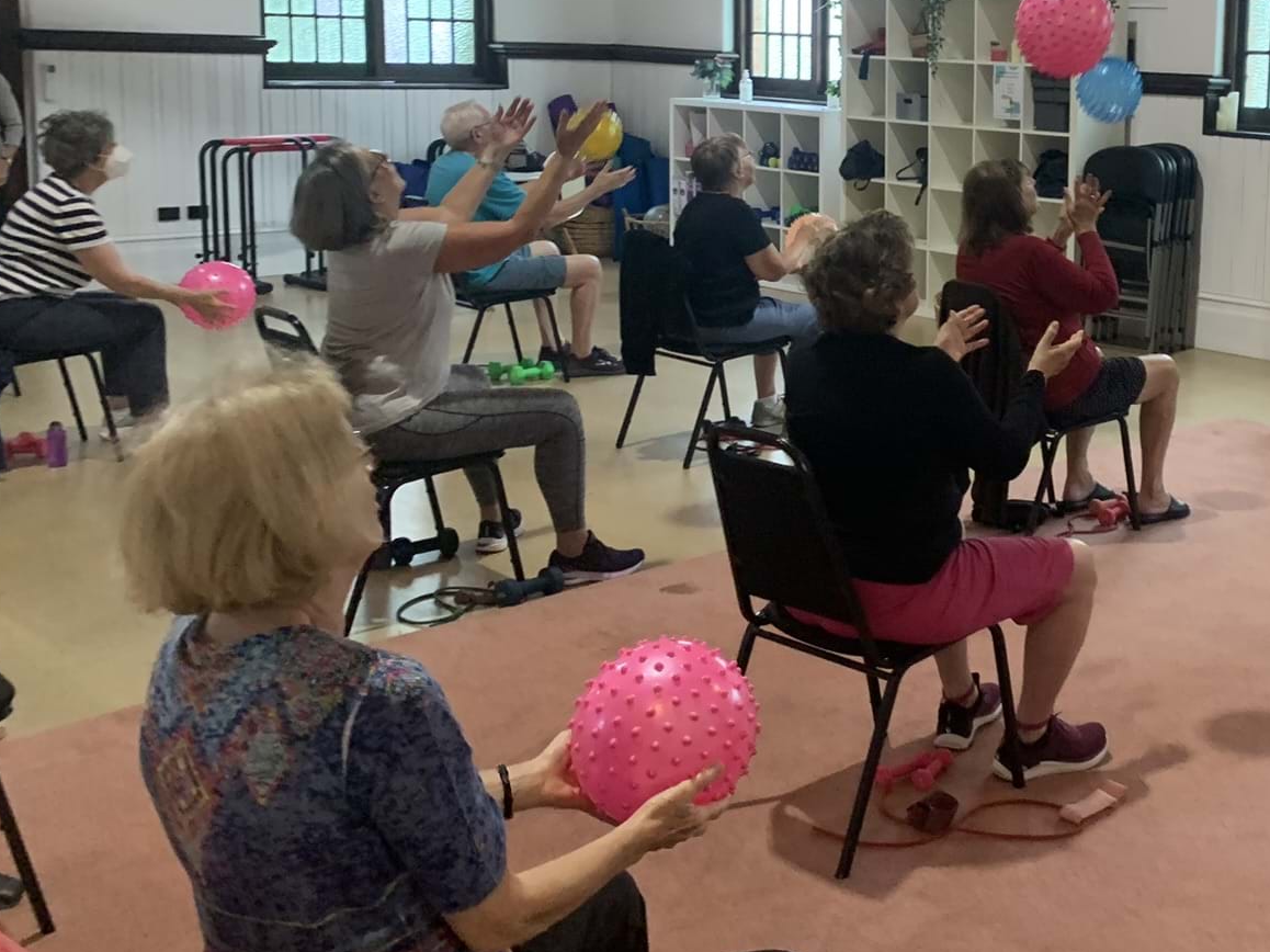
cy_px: 256
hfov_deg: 38.8
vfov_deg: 31.0
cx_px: 1107
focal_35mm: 46
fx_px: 1687
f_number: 1.8
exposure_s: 1/50
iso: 200
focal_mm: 4.25
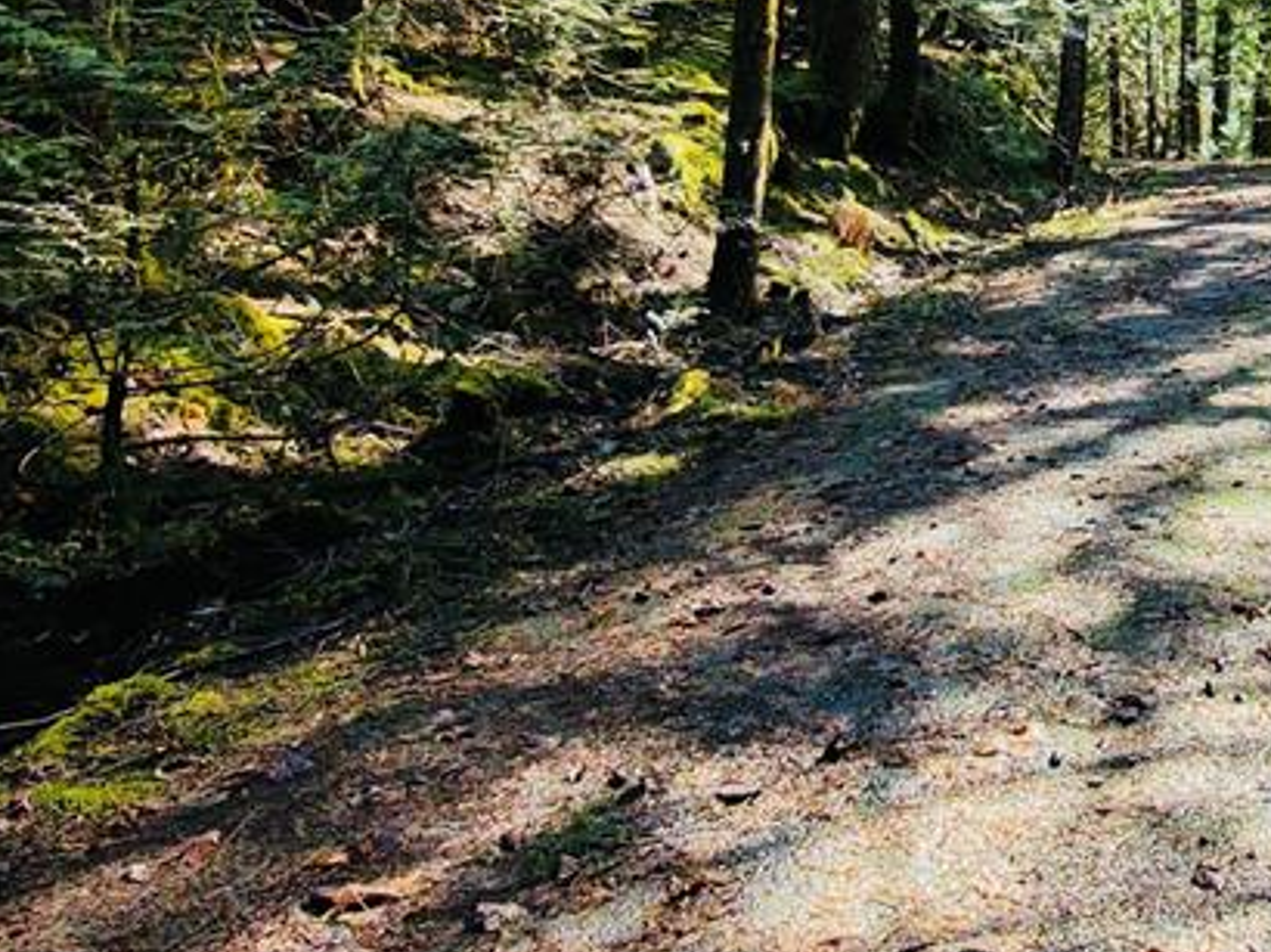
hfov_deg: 38.5
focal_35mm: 40
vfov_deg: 33.1
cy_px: 9
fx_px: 1468
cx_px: 1404
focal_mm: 3.05
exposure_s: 1/50
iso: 1600
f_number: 2.2
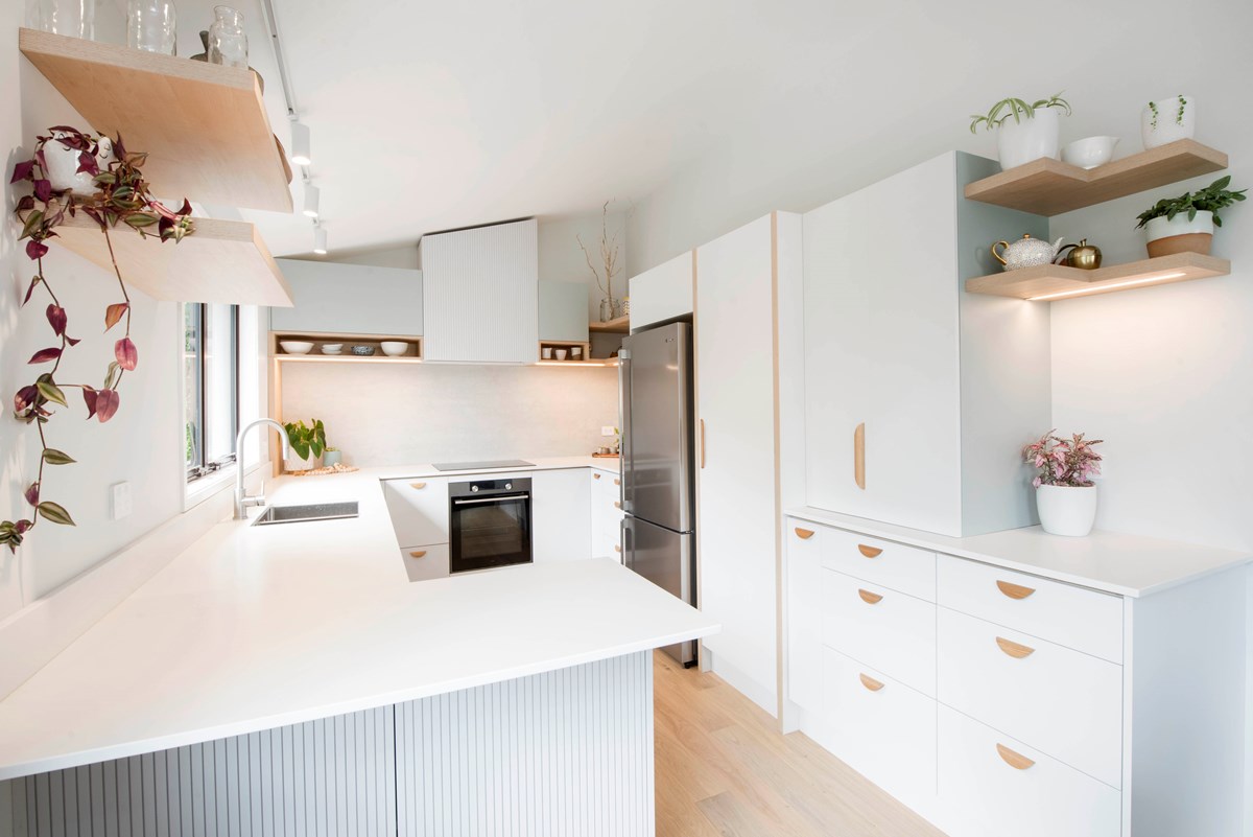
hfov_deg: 100.4
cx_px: 626
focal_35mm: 15
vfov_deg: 77.4
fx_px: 522
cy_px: 418
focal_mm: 15
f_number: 13
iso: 250
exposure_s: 1/5
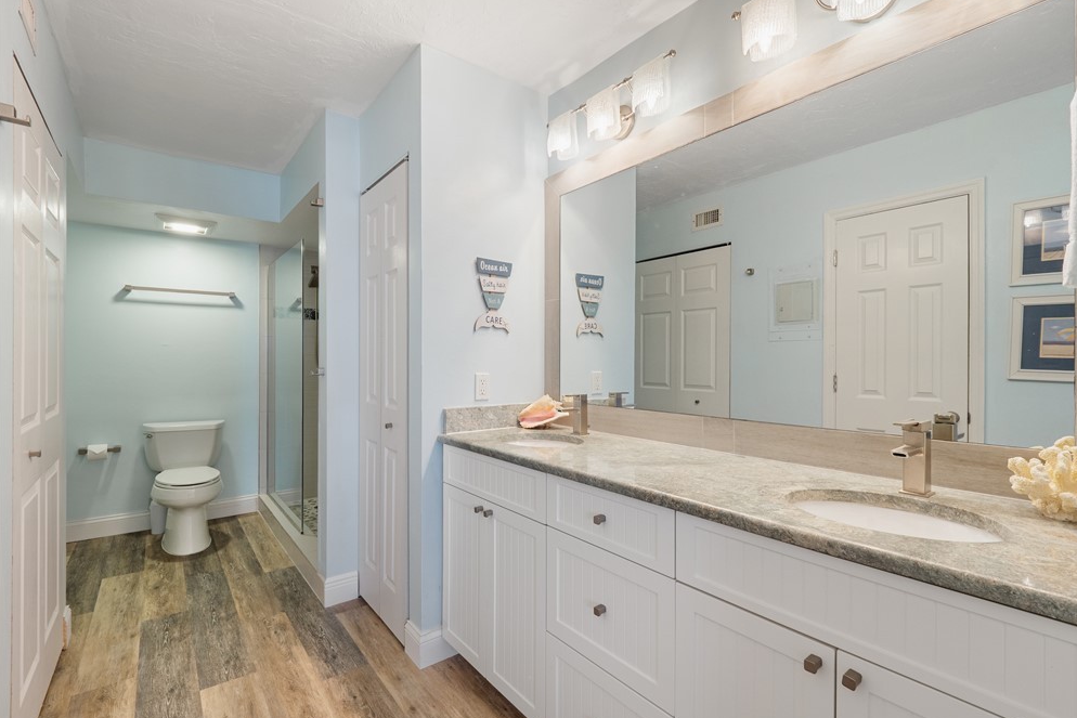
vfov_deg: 77.3
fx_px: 449
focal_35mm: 15
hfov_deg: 100.4
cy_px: 369
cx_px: 550
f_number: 7.1
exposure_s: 1/3
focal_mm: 7
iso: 200
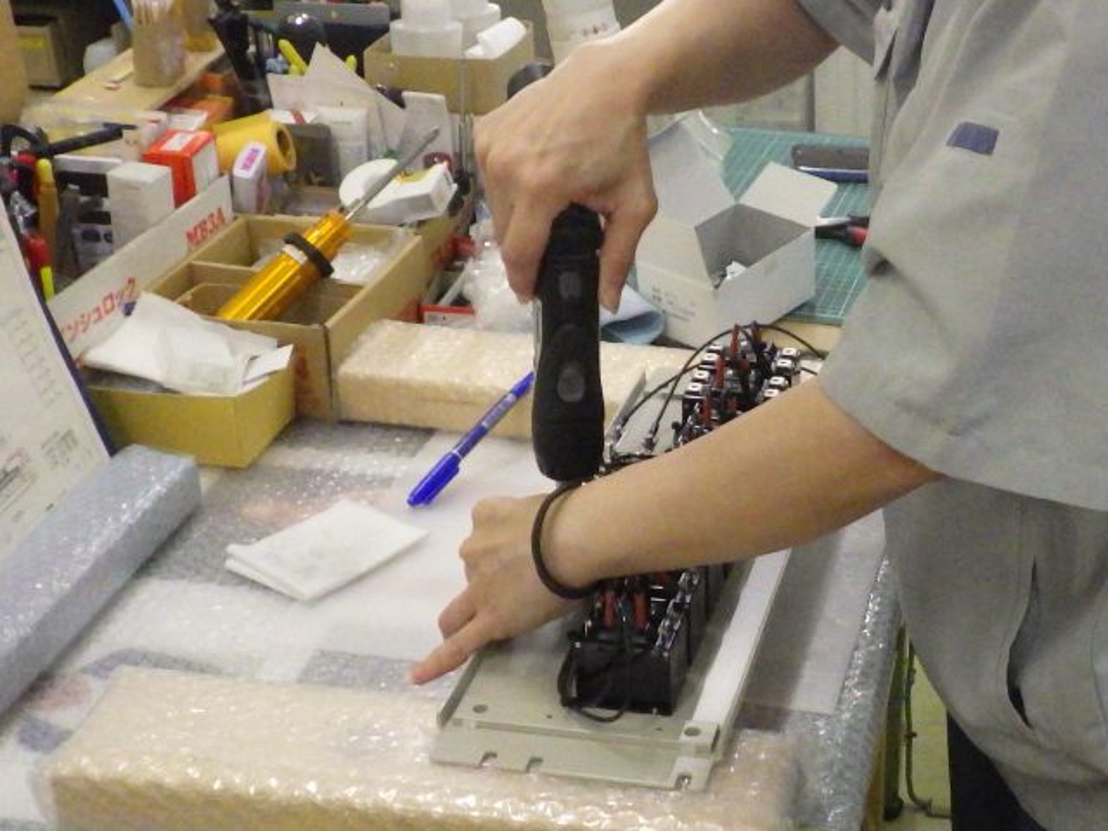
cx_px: 554
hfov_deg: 63.4
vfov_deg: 49.7
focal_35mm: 28
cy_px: 416
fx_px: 896
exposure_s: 1/45
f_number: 3.5
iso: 400
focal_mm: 5
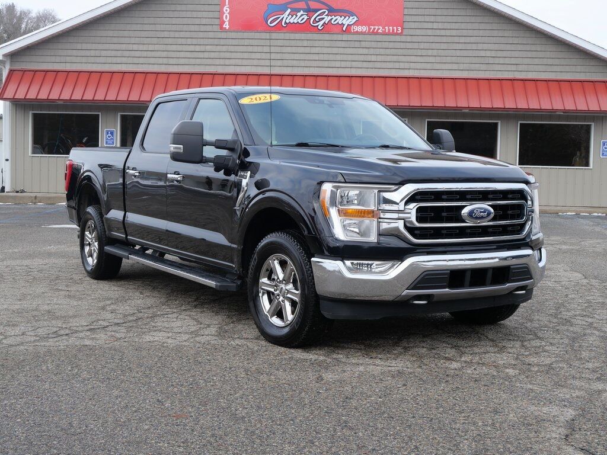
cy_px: 228
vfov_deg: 29.1
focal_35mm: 50
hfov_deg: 38.2
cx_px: 304
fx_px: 877
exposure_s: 1/160
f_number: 7.1
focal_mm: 25
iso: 200
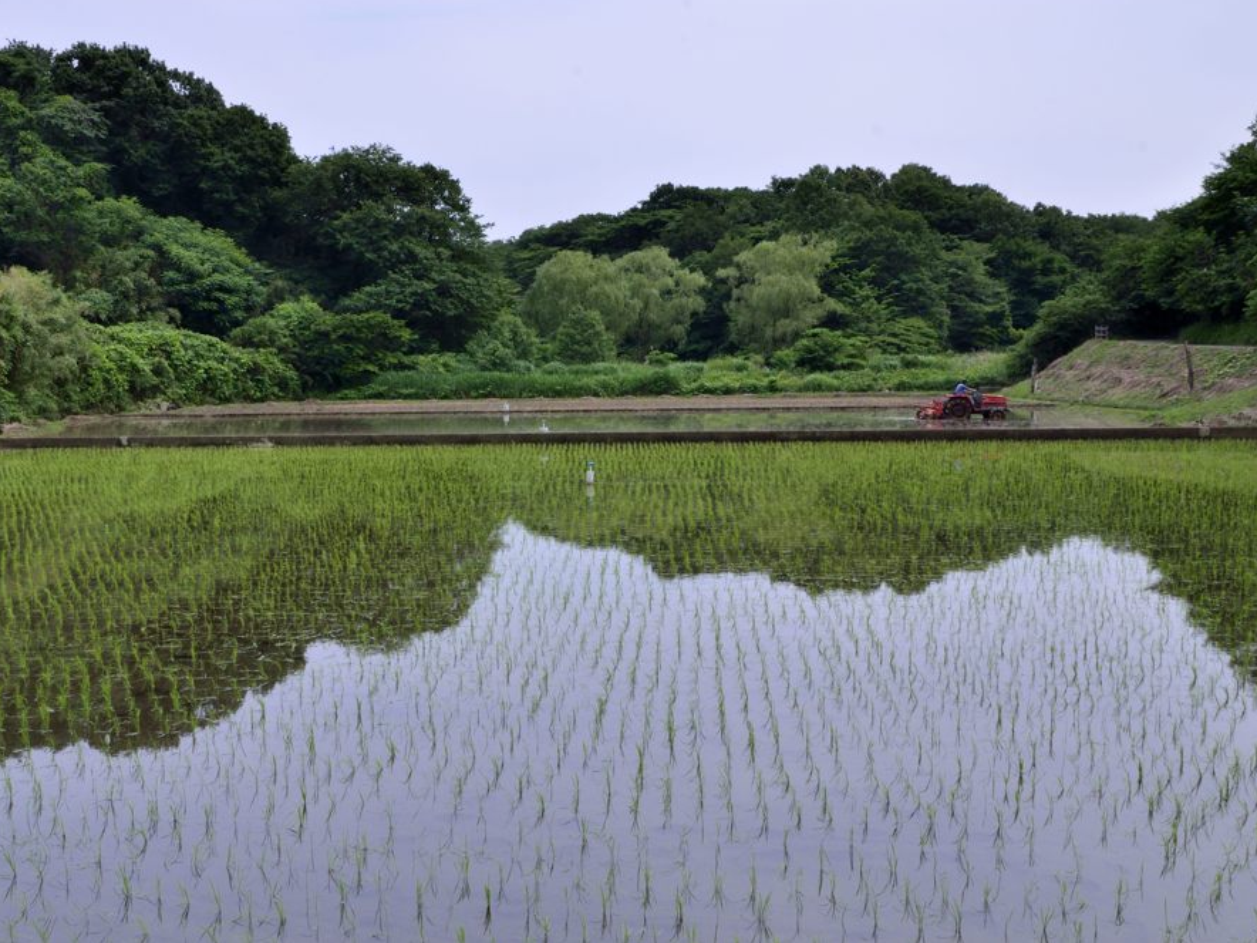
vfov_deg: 46.8
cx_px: 533
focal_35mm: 30
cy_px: 464
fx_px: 1089
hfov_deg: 59.7
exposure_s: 1/50
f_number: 18
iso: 360
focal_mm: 18
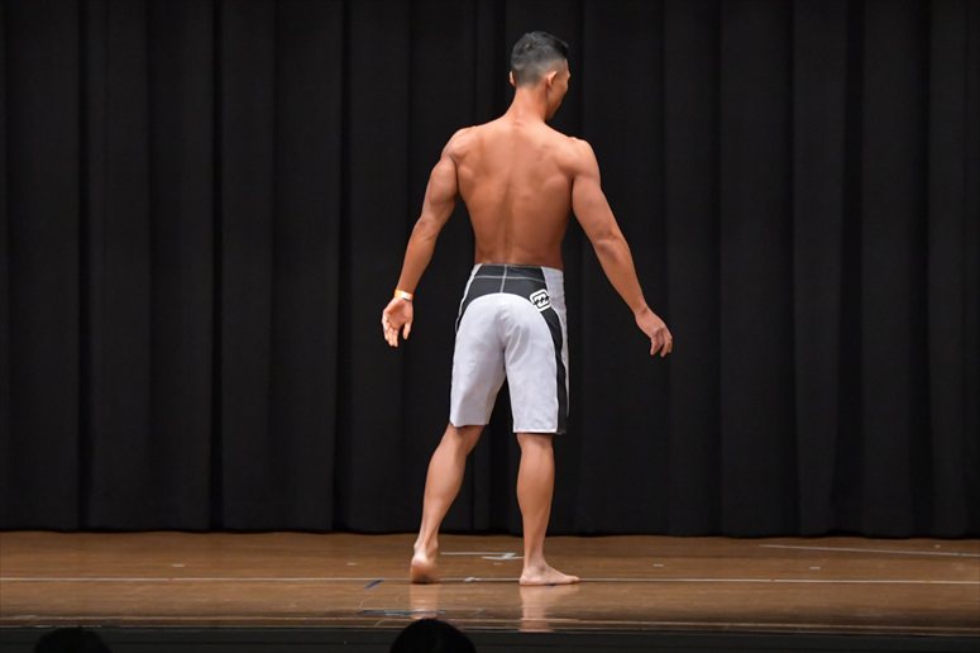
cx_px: 490
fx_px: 5904
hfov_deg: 9.5
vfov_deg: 6.3
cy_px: 326
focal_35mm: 217
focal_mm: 145
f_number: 5.6
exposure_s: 1/400
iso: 6400
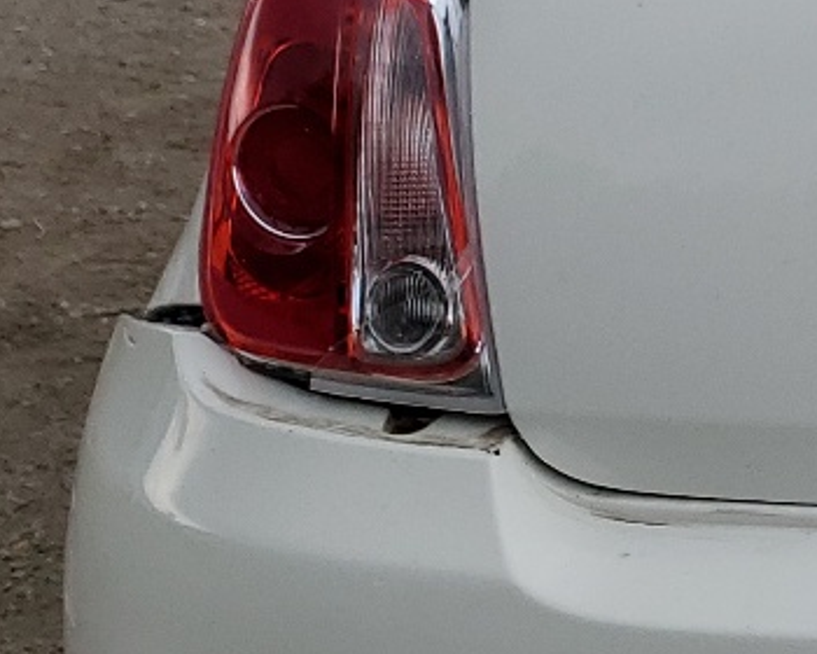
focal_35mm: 116
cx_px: 1473
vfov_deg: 13.3
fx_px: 2805
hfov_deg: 14.5
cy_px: 194
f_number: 1.5
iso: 50
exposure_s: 1/909
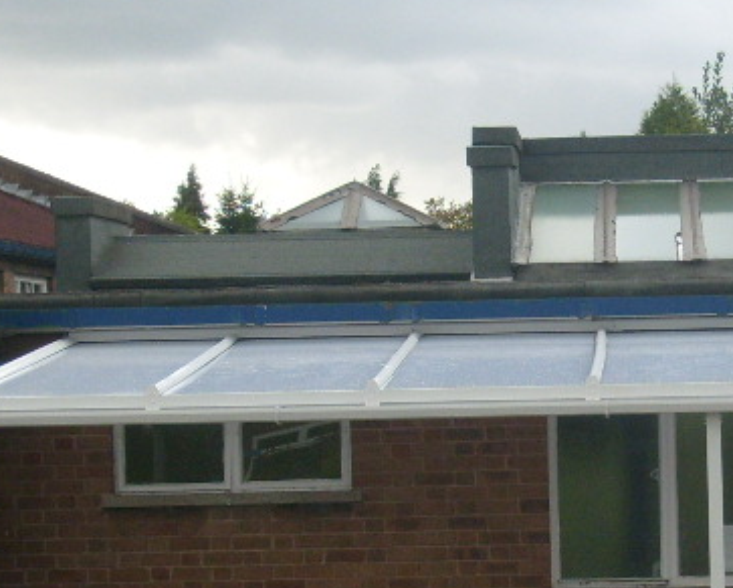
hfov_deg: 13.3
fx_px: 3105
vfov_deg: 10.8
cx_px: 715
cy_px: 390
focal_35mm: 143
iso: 80
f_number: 3.3
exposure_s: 1/350
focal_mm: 8.7
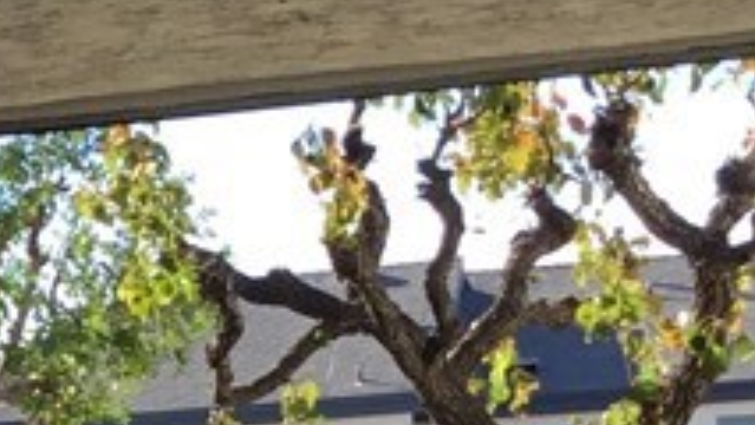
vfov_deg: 7.2
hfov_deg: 12.7
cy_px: 896
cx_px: -333
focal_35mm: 162
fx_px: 3244
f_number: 2.4
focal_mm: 3.3
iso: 25
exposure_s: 1/370
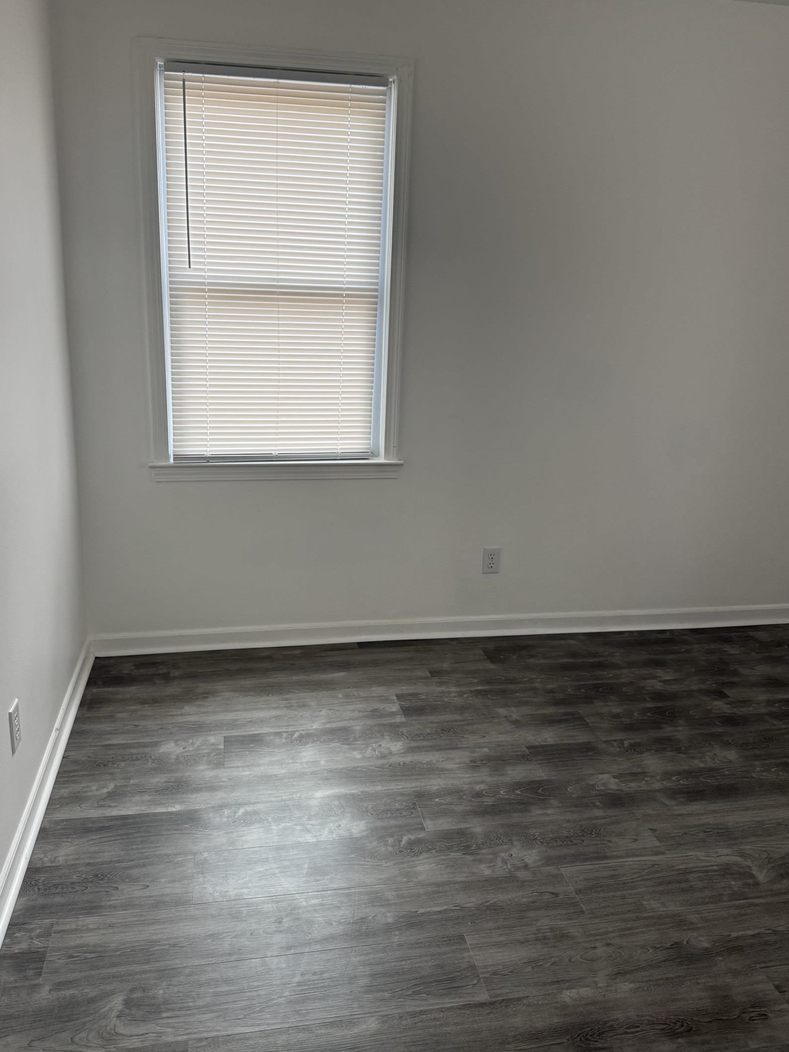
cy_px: 499
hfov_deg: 53.0
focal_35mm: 26
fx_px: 790
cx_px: 370
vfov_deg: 67.3
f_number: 1.78
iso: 200
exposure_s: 1/120
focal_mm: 6.76
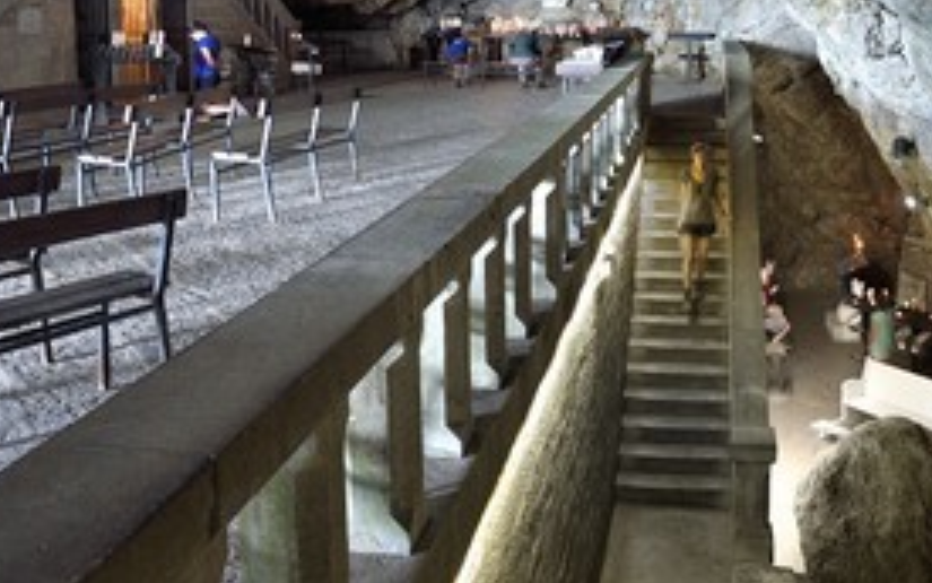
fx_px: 1067
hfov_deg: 46.6
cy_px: 115
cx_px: 607
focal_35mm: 42
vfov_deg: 29.8
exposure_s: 1/6
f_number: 6.3
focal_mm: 27
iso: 1600
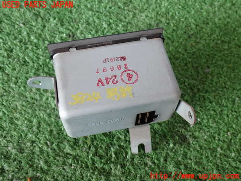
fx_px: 265
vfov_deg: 37.7
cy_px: 90
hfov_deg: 49.0
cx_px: 120
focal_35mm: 38
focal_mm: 6.83
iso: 200
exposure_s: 1/60
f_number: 2.7
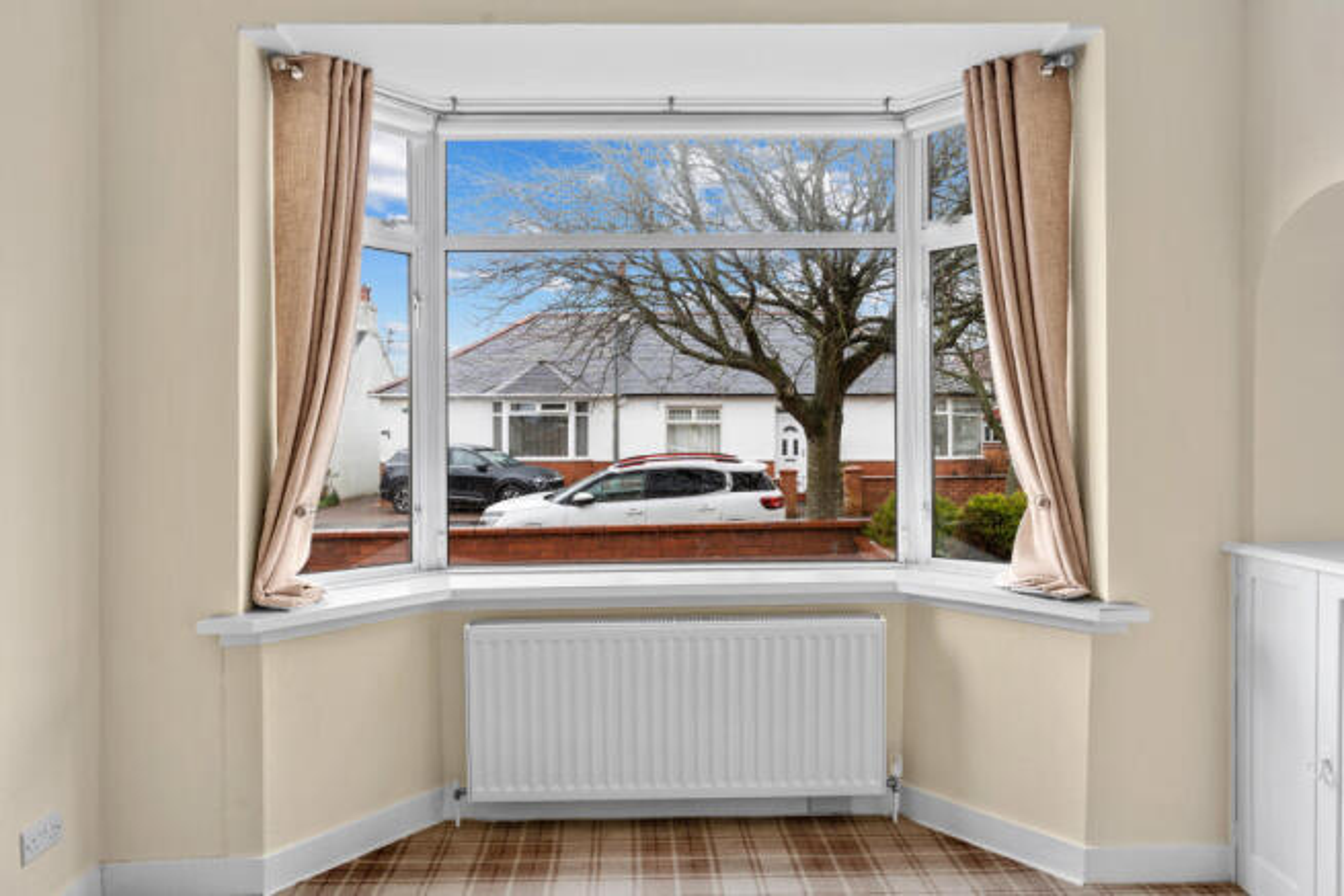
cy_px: 448
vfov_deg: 53.2
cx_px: 672
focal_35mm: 24
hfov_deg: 73.7
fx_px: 896
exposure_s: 1/4
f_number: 8
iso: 320
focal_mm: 24
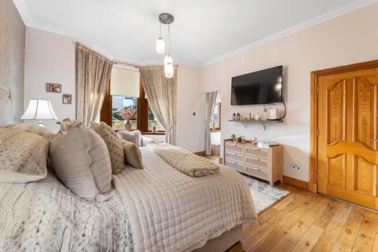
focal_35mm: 14
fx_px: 147
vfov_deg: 81.2
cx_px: 189
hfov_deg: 104.2
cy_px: 126
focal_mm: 14
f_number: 8
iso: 640
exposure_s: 1/6
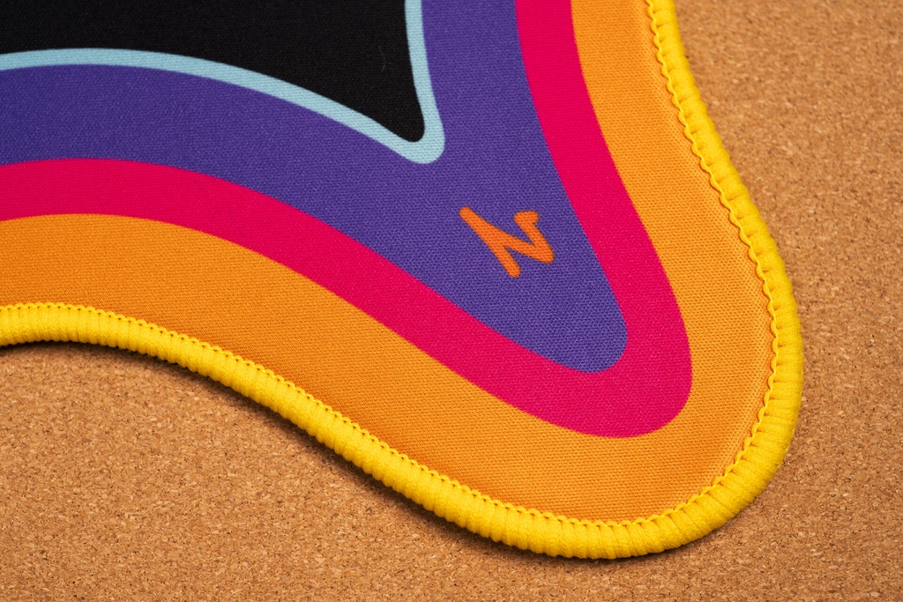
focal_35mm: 55
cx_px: 452
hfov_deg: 36.2
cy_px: 301
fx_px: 1380
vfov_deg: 24.6
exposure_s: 1/8
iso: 100
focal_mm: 55
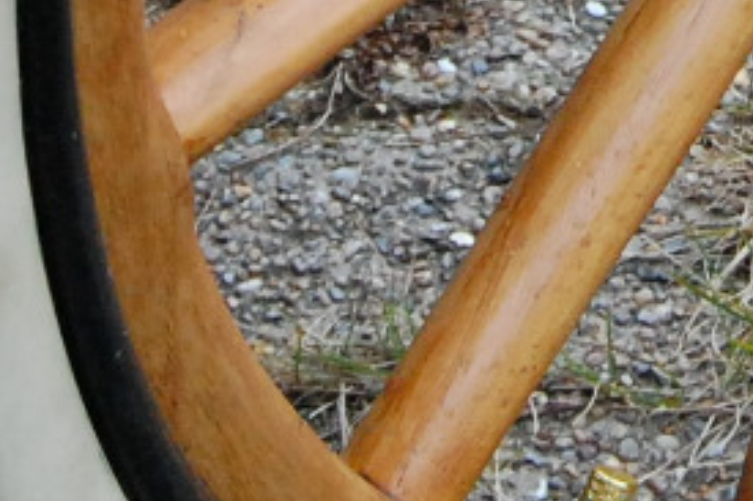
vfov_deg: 4.8
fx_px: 5916
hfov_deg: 7.2
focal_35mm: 283
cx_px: 813
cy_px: -602
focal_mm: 32
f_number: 7.1
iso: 1600
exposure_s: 1/200
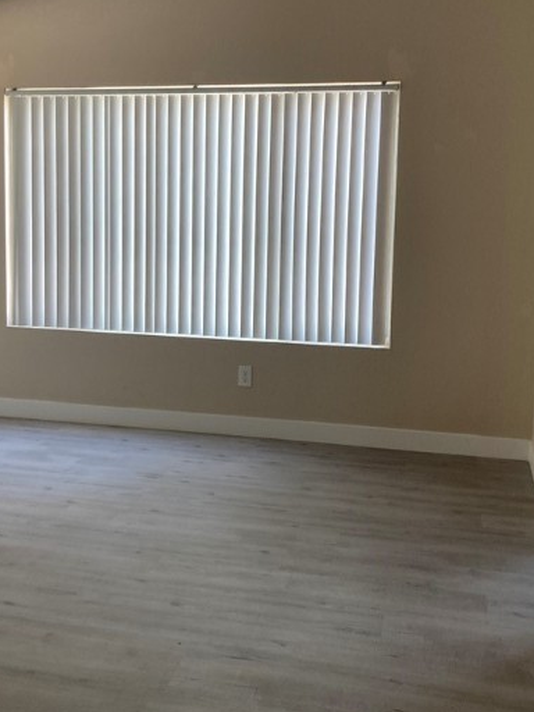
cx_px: 236
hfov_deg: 34.3
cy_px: 306
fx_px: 864
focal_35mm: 42
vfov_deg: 44.7
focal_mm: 3.99
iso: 80
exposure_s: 1/87
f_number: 1.8
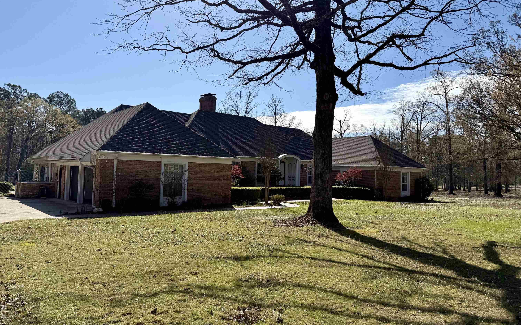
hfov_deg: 70.4
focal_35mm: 26
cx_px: 263
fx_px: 369
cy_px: 150
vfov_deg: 47.6
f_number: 1.78
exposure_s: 1/8130
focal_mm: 6.76
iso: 80
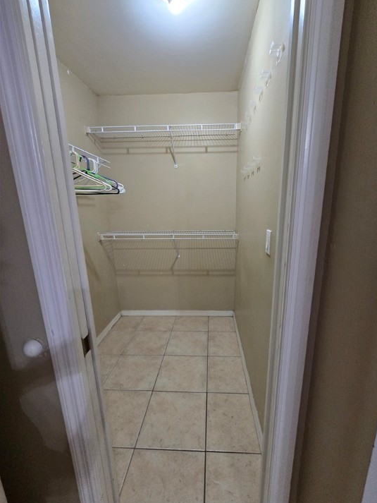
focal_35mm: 14
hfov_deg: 85.6
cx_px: 202
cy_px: 258
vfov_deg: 102.0
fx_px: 203
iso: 400
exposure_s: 1/60
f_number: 2.2
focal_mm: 2.2
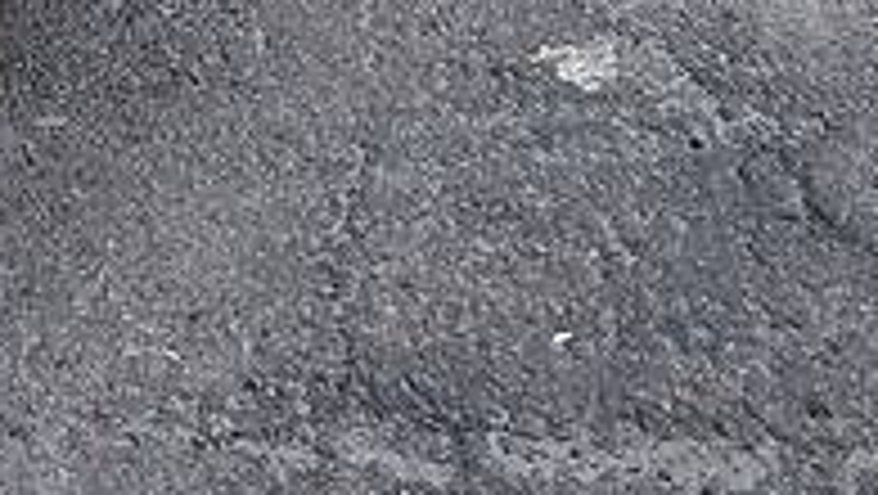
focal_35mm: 107
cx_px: -131
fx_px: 2493
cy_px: -698
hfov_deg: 19.0
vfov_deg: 9.9
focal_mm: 3.9
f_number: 1.9
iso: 250
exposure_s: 1/1138
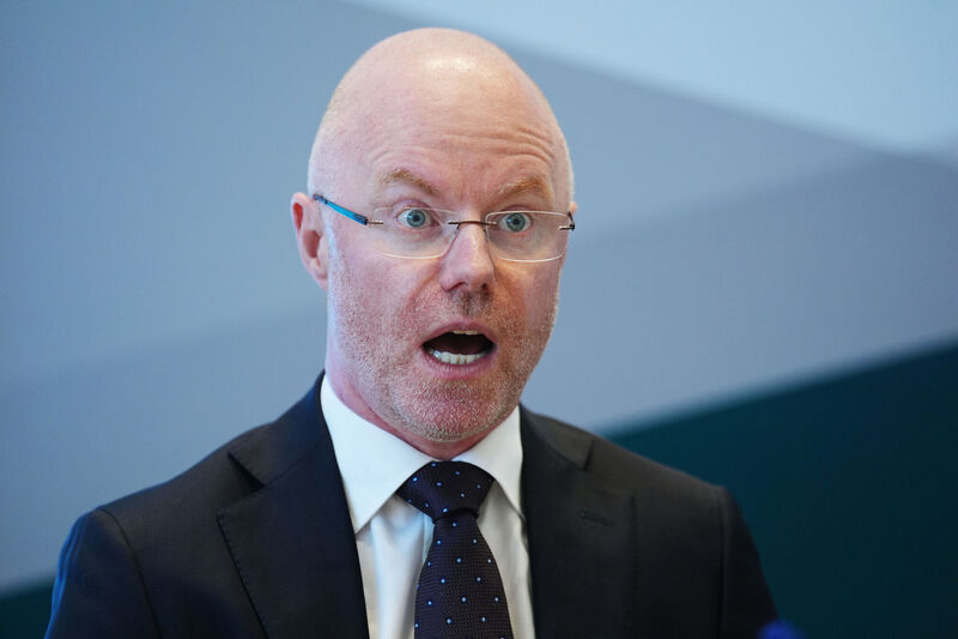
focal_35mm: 200
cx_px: 479
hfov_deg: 10.3
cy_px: 320
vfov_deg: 6.9
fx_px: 5321
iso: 1600
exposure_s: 1/320
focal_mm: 200
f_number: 2.8
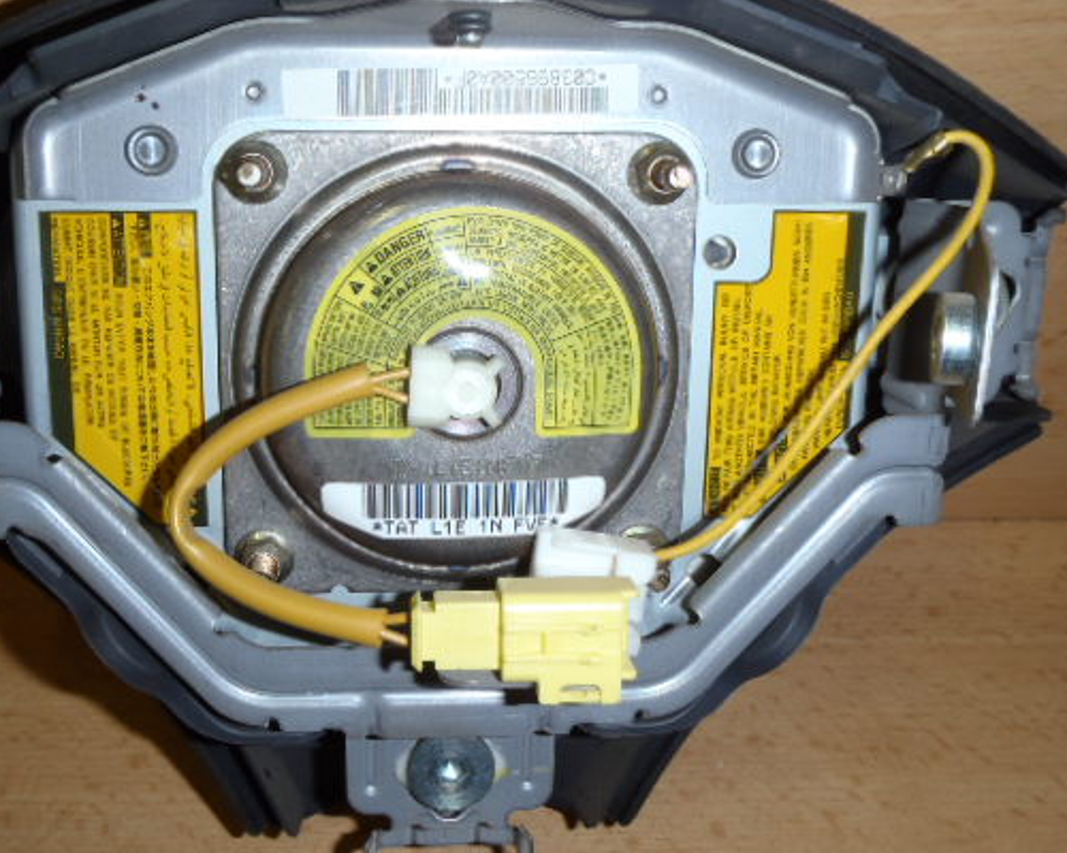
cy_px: 375
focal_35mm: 35
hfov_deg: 51.1
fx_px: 1105
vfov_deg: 42.2
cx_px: 416
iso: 100
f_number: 3.9
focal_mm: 5
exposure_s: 1/30
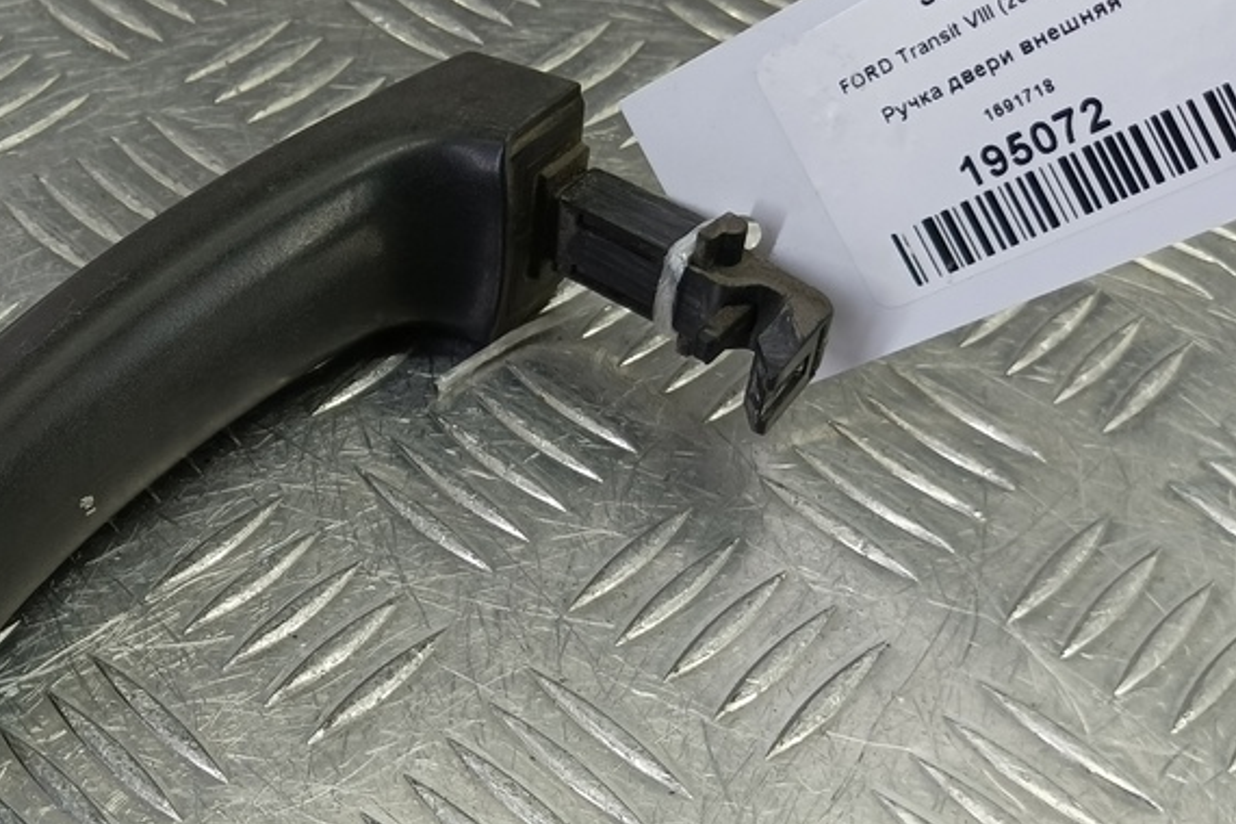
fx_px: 1476
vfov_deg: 30.8
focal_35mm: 43
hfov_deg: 42.9
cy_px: 577
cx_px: 213
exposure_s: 1/50
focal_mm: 4.11
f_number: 1.6
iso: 104
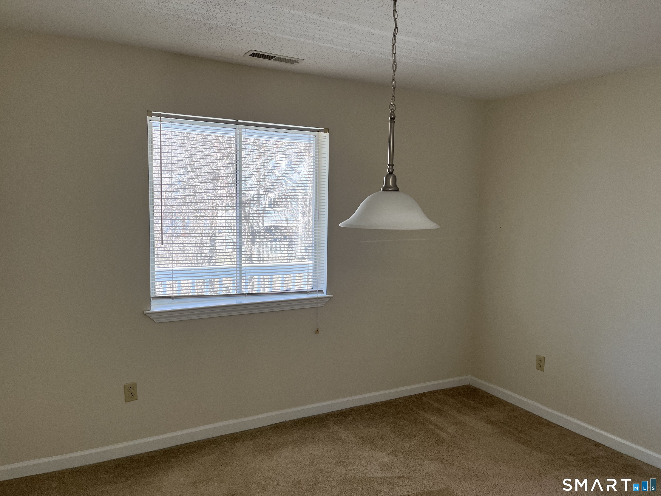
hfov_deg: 67.3
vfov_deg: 53.1
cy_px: 248
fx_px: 496
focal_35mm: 26
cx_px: 330
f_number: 1.6
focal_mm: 5.1
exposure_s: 1/120
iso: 80
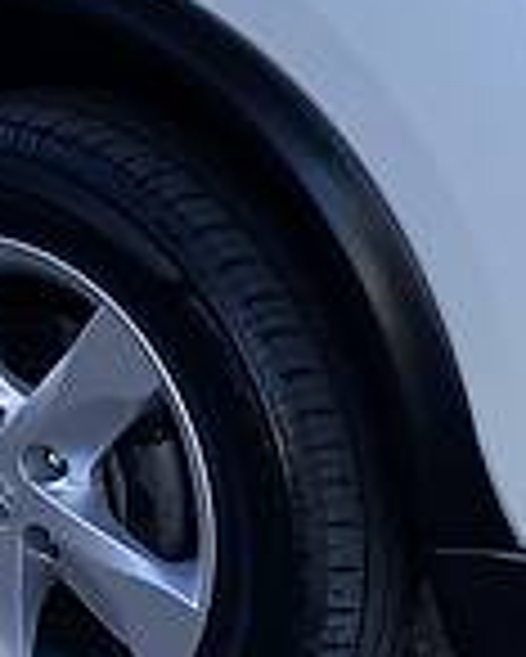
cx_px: -31
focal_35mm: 139
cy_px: -220
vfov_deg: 13.3
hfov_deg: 11.0
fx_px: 2702
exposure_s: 1/206
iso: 32
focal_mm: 4.2
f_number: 1.8
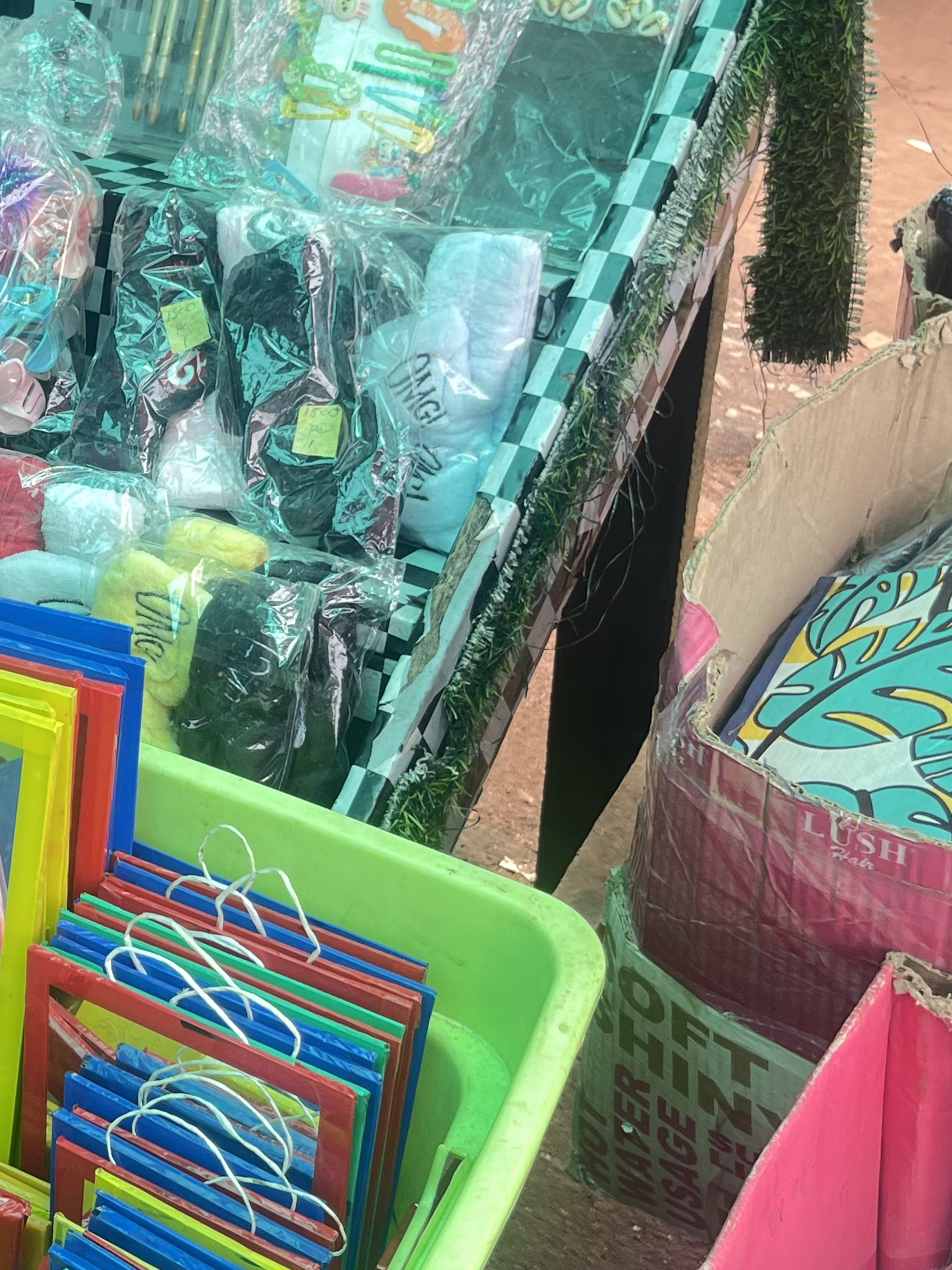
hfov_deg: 24.9
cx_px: 90
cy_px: 423
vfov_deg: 33.5
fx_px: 2090
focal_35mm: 57
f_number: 1.6
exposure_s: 1/221
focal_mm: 5.1
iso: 40
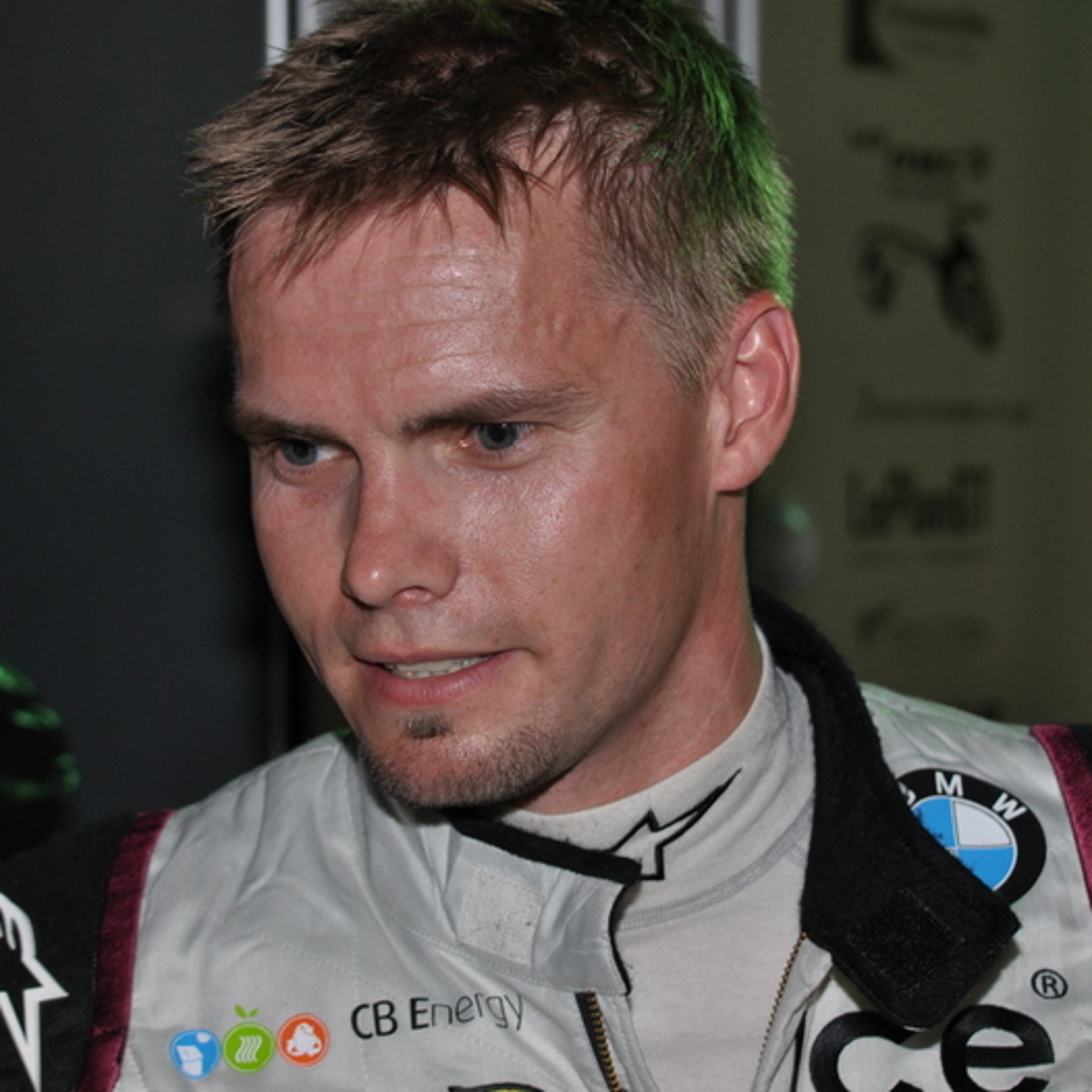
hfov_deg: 16.3
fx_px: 3806
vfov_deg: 16.3
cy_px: 542
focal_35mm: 107
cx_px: 573
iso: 320
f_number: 4.5
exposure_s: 1/60
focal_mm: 55
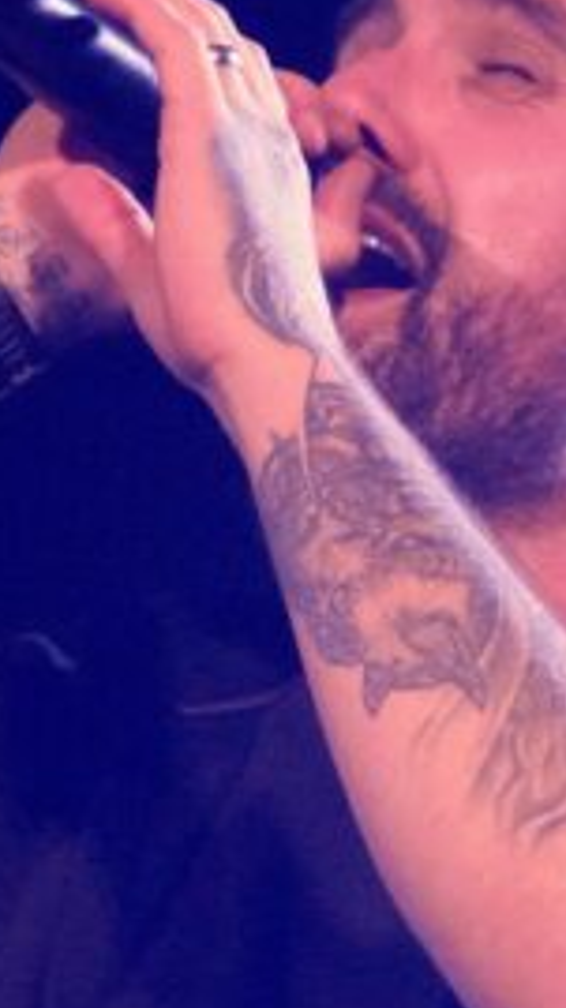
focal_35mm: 659
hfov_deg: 1.8
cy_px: 648
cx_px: 633
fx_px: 17624
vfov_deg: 3.3
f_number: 5.6
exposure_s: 1/100
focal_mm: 147
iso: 6400
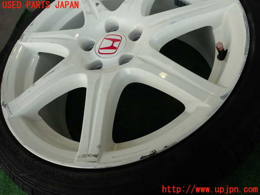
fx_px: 188
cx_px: 130
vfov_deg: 54.9
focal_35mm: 25
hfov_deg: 69.4
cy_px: 98
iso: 100
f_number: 2.8
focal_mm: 4.5
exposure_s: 1/200
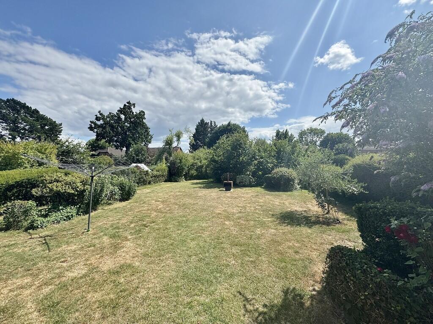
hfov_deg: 102.1
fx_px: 175
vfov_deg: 85.7
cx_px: 216
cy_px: 162
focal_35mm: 14
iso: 50
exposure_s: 1/2494
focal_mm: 2.22
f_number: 2.2
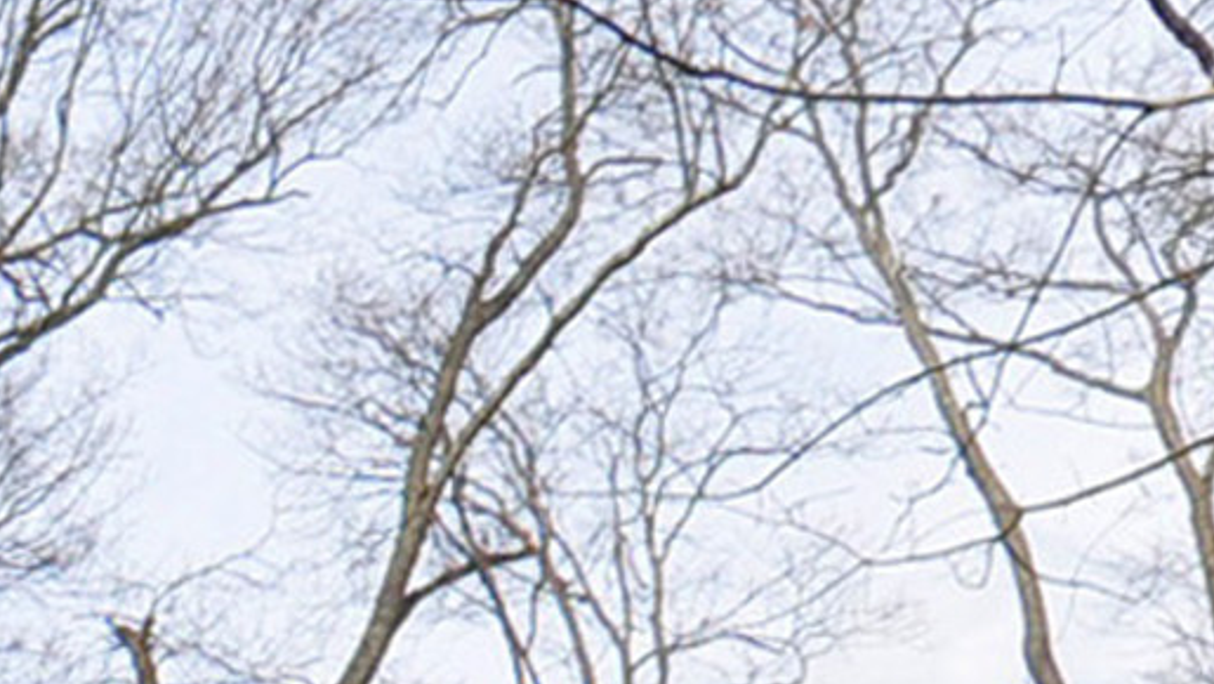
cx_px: -700
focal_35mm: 115
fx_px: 3701
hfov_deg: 16.6
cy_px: 1927
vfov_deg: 8.9
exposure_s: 1/400
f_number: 8
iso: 320
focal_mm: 13
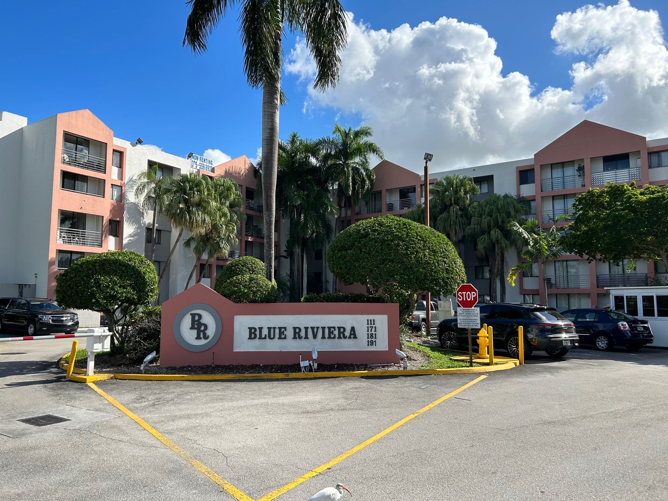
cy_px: 250
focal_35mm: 26
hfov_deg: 67.3
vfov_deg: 53.1
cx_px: 334
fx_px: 502
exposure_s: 1/3571
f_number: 1.5
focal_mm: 5.7
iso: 50
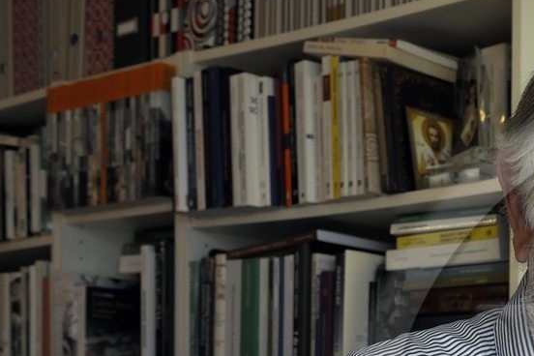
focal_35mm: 87
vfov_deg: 15.0
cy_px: 464
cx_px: 743
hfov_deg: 20.7
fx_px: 1290
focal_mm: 30
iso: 1600
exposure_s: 1/100
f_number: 9
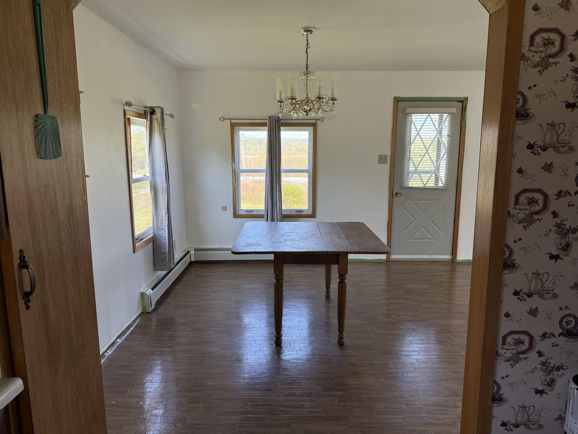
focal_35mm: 24
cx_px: 289
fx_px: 401
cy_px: 217
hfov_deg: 71.6
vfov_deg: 56.8
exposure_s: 1/242
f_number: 1.78
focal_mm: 6.76
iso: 160
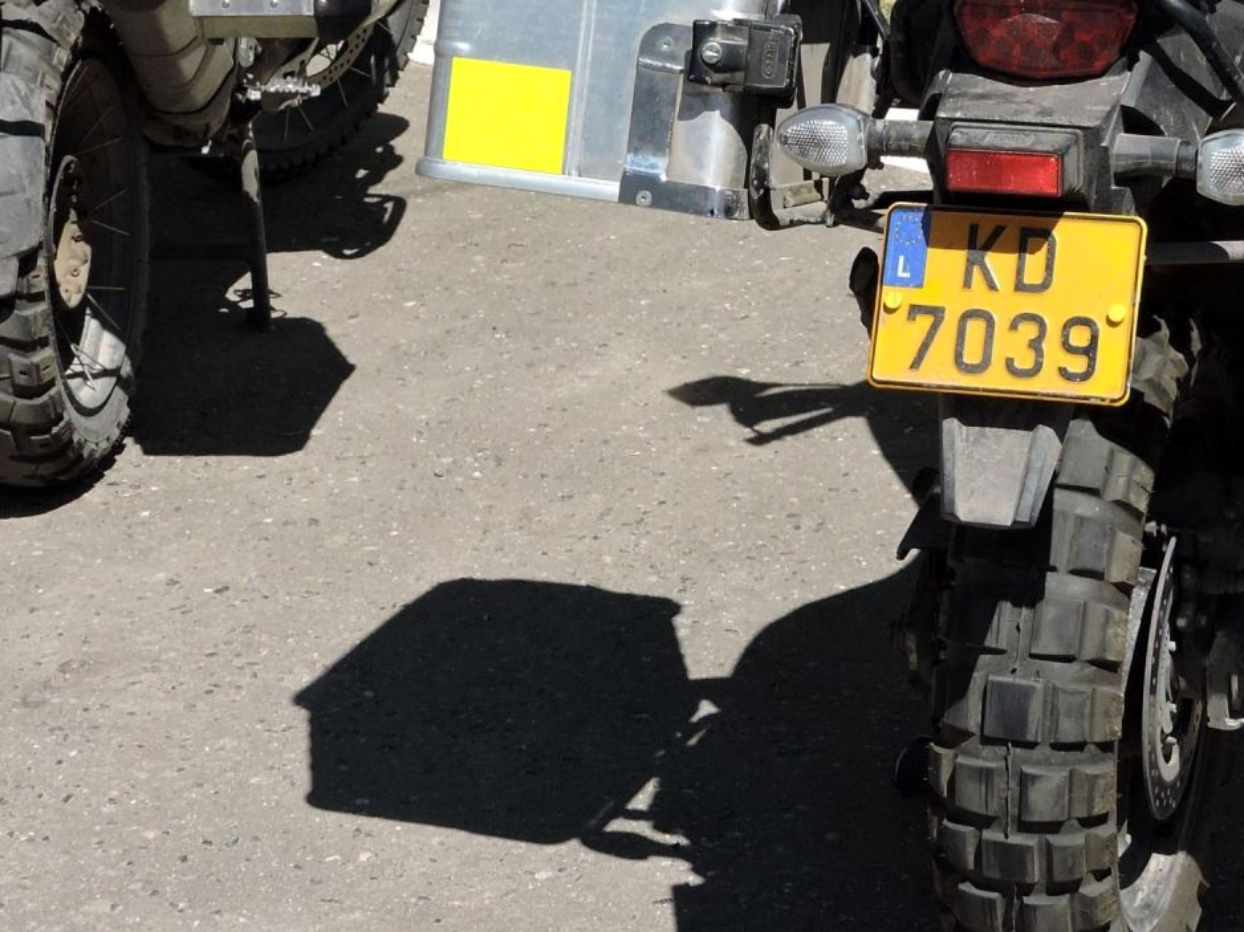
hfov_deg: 20.4
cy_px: 106
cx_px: 645
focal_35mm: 96
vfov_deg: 15.2
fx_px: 3449
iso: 100
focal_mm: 8.1
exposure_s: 1/800
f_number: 4
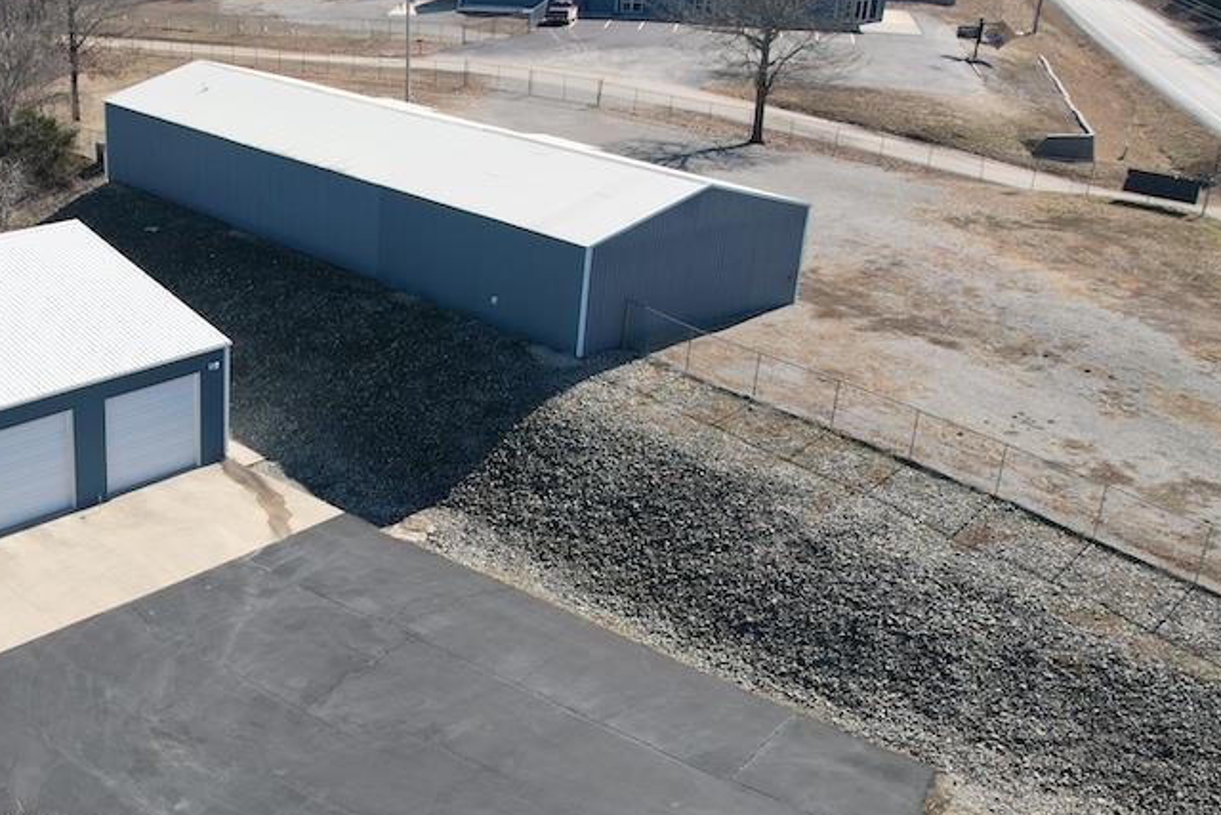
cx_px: 193
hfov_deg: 41.9
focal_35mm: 44
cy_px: 482
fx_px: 1493
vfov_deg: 30.5
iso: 200
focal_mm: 8.38
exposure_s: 1/250
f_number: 2.8
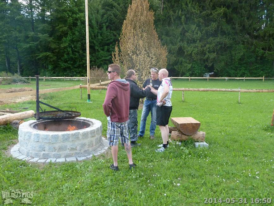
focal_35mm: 29
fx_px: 230
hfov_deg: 61.6
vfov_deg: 48.2
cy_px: 103
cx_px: 137
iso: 320
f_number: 3.4
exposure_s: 1/250
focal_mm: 4.7
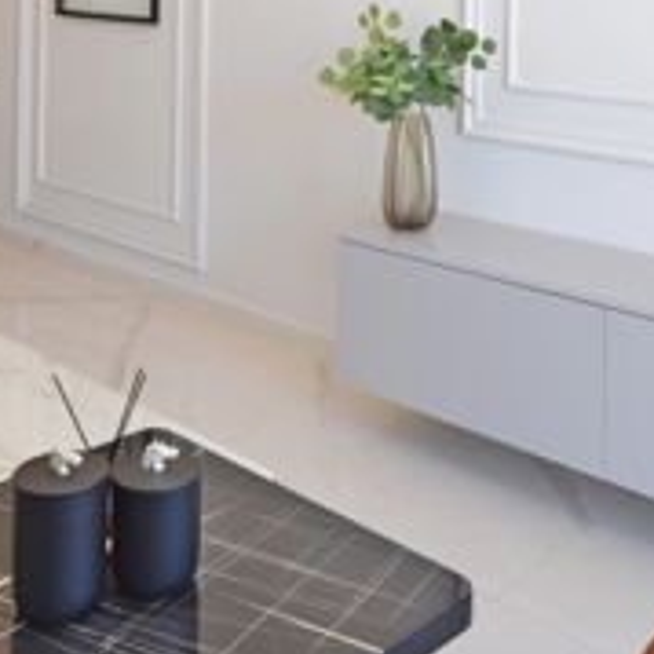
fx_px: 1069
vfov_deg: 29.9
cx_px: 385
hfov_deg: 33.9
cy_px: -95
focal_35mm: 50
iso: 220
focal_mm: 10
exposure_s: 1/60
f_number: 4
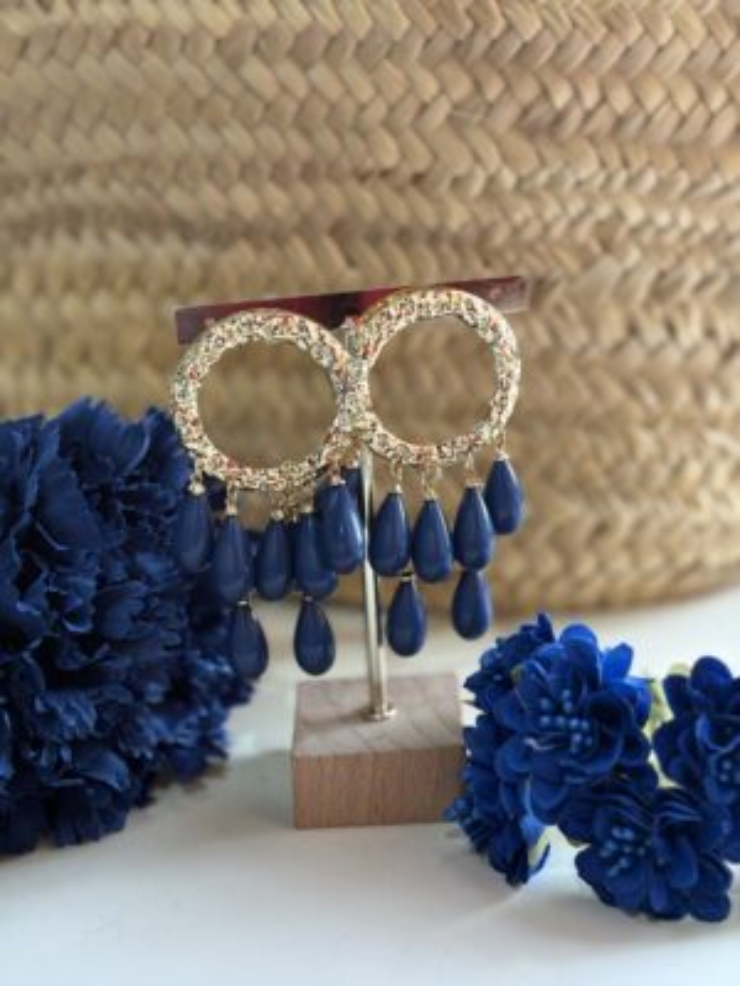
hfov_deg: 28.0
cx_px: 370
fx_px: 1482
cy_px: 493
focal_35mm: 52
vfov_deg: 36.8
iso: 50
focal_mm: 5.96
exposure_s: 1/50
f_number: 1.6
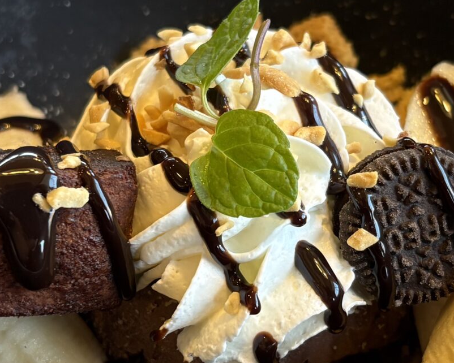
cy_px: 231
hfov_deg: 23.5
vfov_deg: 18.9
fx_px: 1089
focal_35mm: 81
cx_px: 274
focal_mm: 5.96
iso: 125
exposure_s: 1/121
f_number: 1.6
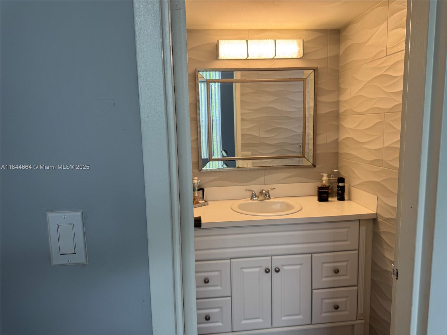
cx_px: 224
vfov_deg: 56.8
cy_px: 168
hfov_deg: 71.6
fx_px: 310
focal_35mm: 24
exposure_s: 1/120
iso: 64
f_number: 1.78
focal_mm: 6.76
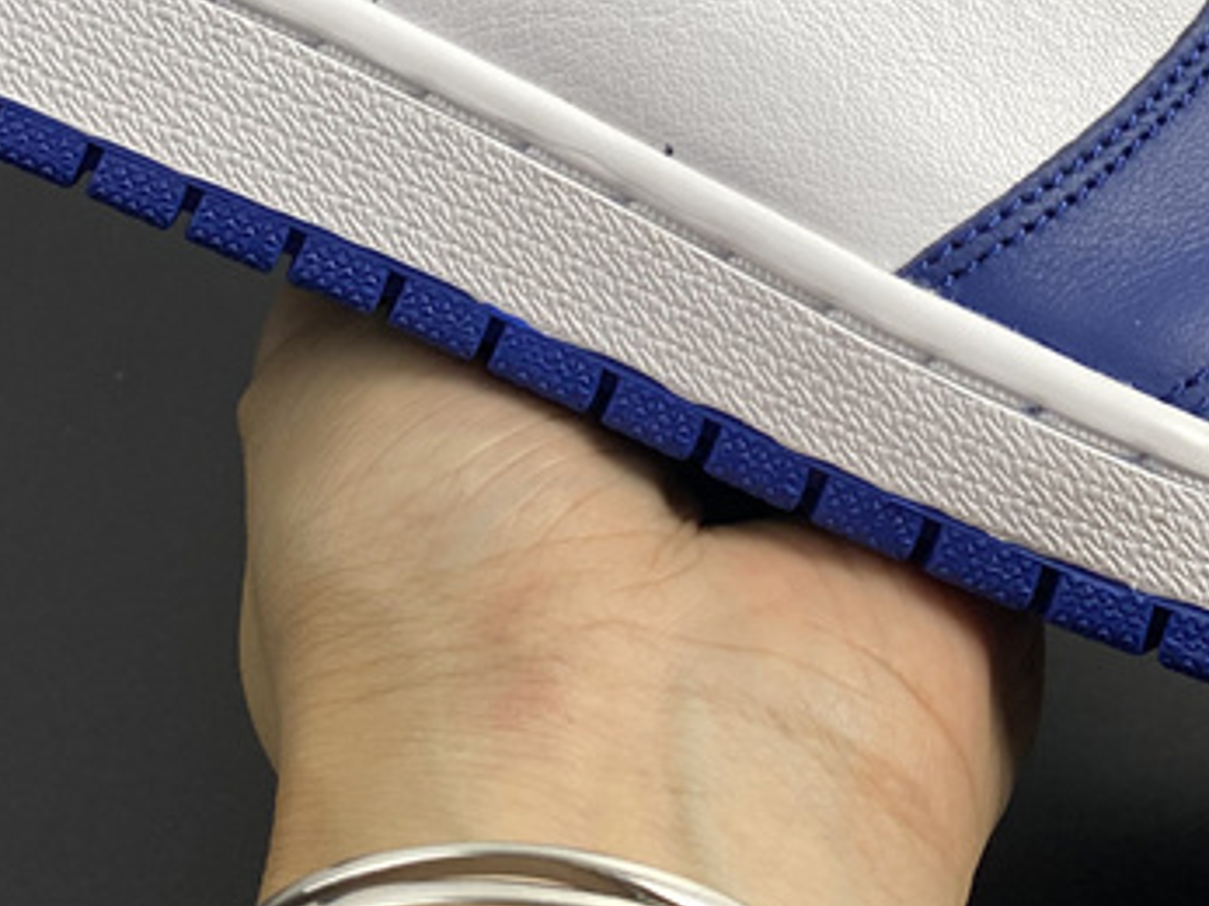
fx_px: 2619
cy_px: -139
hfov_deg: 25.8
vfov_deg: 18.7
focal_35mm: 75
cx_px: 861
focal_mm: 4.25
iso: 64
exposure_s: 1/100
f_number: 1.8
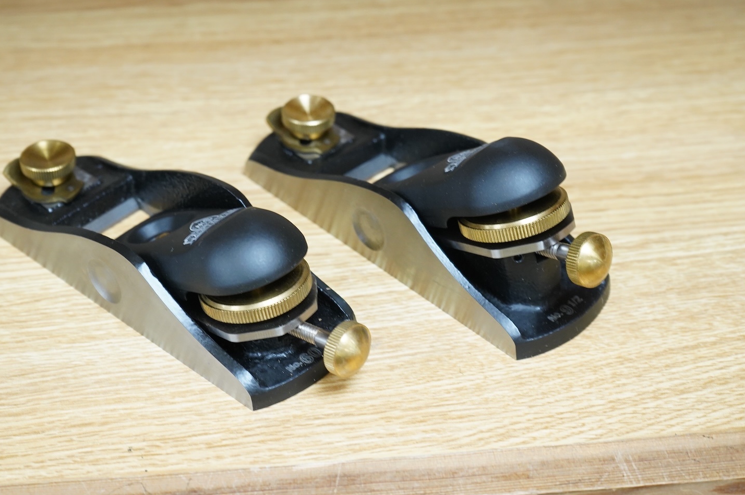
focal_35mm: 59
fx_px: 1220
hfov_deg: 33.9
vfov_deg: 22.9
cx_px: 322
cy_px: 215
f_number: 5.6
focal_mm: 49
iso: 2500
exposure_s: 1/80
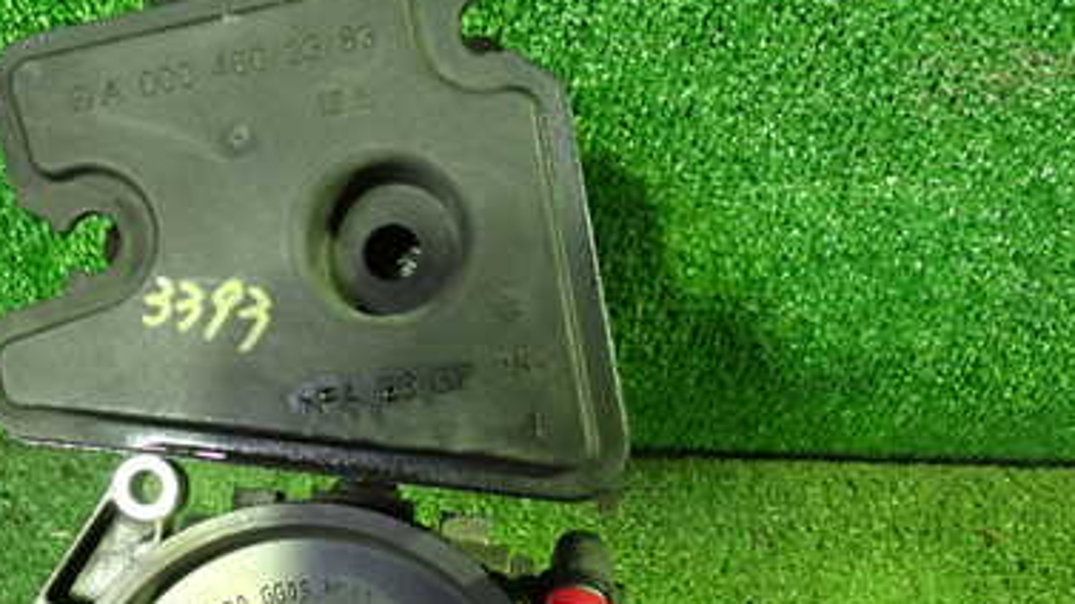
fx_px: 1482
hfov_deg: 39.1
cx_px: 314
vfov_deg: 22.6
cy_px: 507
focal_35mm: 52
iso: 800
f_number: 2.3
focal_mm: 5.4
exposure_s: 1/25
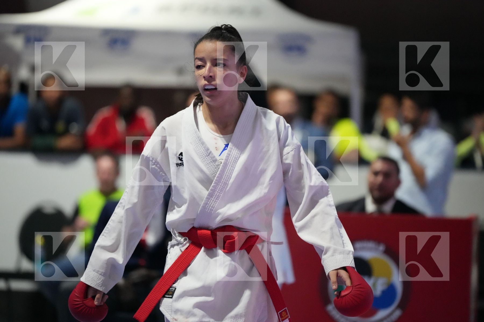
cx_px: 242
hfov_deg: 10.3
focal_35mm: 200
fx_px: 2689
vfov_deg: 6.9
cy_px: 161
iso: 10000
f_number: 2.8
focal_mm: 200
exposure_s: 1/800
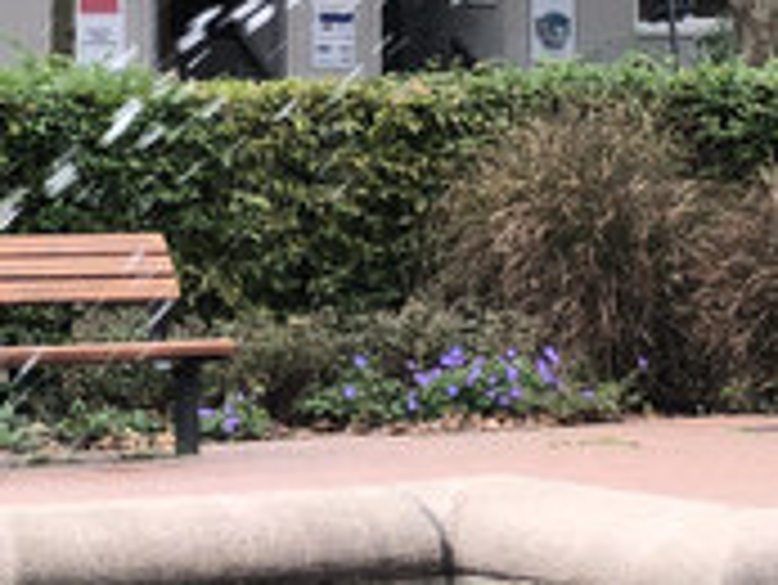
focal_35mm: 230
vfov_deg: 6.5
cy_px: 230
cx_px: 1466
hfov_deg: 8.2
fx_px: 5173
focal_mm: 6.6
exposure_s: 1/121
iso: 25
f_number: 2.8
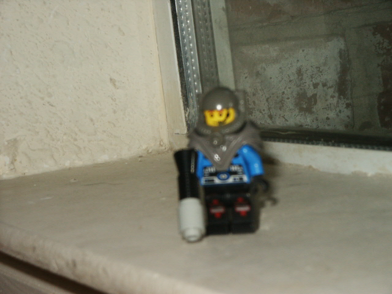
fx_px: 1438
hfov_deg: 15.5
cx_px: 196
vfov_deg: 11.7
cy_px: 147
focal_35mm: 127
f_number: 8
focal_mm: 25.95
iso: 200
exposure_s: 1/125
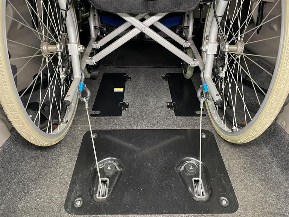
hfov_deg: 67.3
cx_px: 144
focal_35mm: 26
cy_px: 108
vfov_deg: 53.1
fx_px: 217
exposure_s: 1/40
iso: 500
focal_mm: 4.2
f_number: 1.6
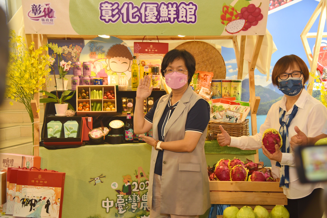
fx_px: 454
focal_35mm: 50
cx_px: 164
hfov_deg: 39.6
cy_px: 109
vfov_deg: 27.0
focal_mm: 50
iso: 500
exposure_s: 1/125
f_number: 4
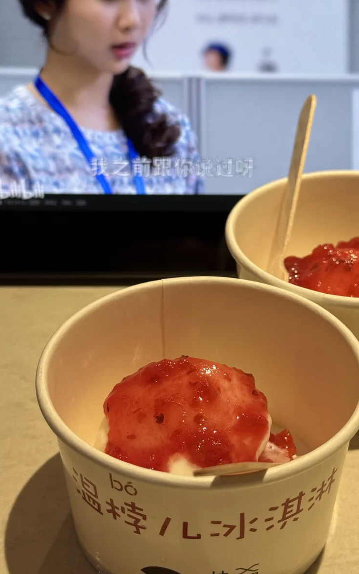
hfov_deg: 20.9
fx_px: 970
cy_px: 294
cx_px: 252
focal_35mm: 62
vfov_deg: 33.0
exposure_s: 1/50
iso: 100
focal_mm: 6.76
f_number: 1.78
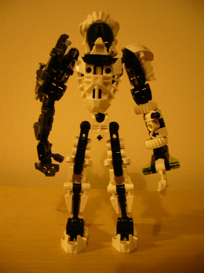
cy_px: 136
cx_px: 102
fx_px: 275
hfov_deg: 40.7
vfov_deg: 52.6
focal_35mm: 35
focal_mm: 5.8
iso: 200
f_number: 2.8
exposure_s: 1/13
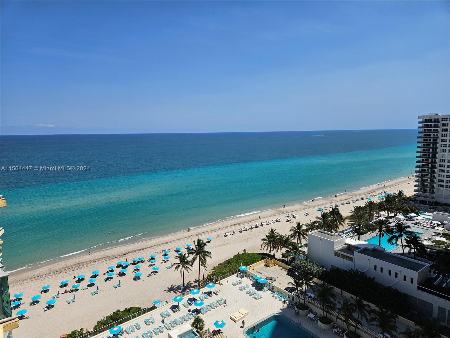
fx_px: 299
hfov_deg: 73.9
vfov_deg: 58.9
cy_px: 169
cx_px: 225
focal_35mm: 23
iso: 25
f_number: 1.8
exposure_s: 1/4165
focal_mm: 5.4
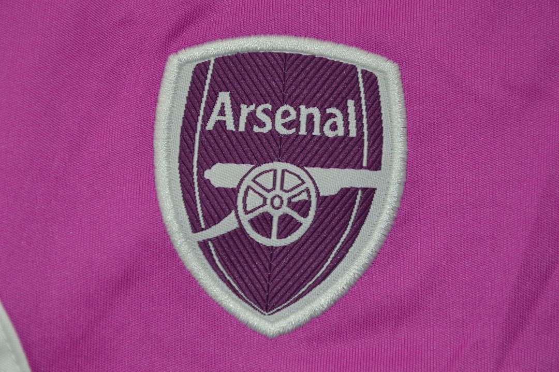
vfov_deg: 8.7
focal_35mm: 158
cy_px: 186
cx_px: 280
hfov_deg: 13.1
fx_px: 2443
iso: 400
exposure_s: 1/200
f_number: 11
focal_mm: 105
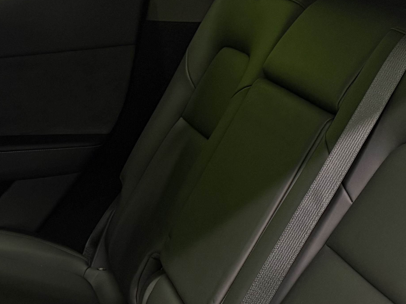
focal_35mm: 75
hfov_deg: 25.8
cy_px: 267
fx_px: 880
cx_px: 118
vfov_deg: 19.3
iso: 500
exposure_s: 1/50
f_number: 1.78
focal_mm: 6.76
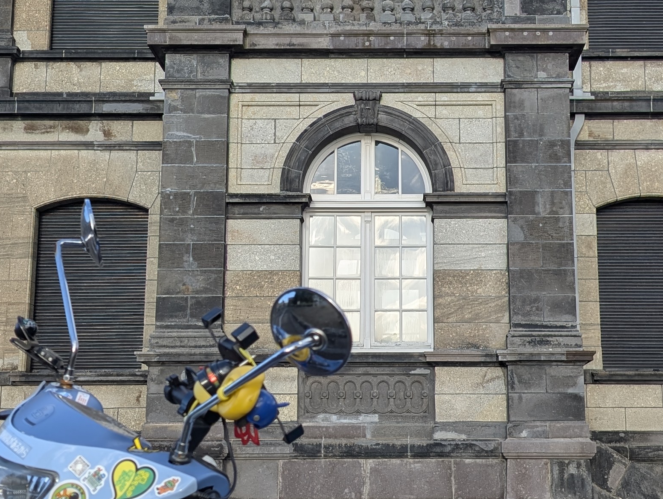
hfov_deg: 30.6
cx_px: 396
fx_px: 1208
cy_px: 215
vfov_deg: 23.3
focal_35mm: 63
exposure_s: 1/452
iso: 21
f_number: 1.68
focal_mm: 6.9
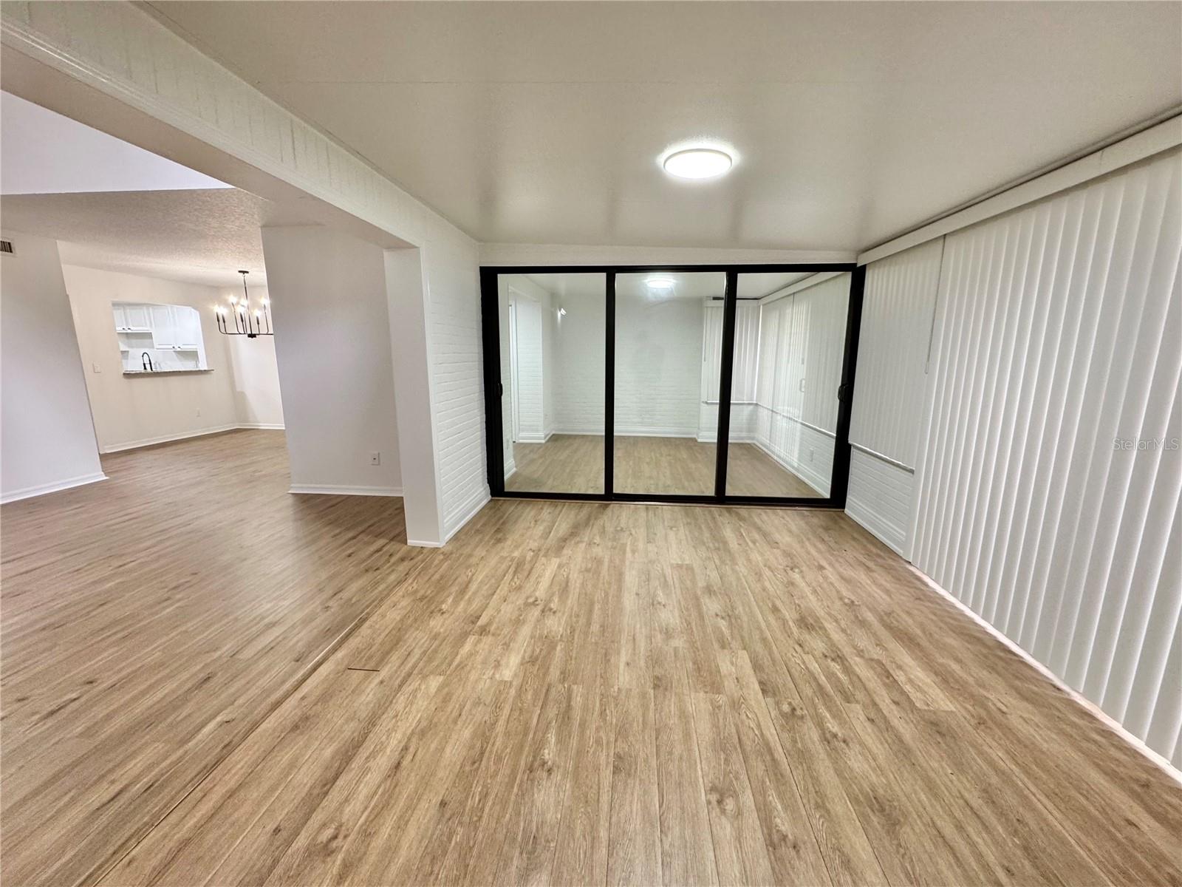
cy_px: 444
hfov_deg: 102.1
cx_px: 591
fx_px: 478
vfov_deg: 85.7
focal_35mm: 14
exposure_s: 1/60
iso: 200
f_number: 2.2
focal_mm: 2.22
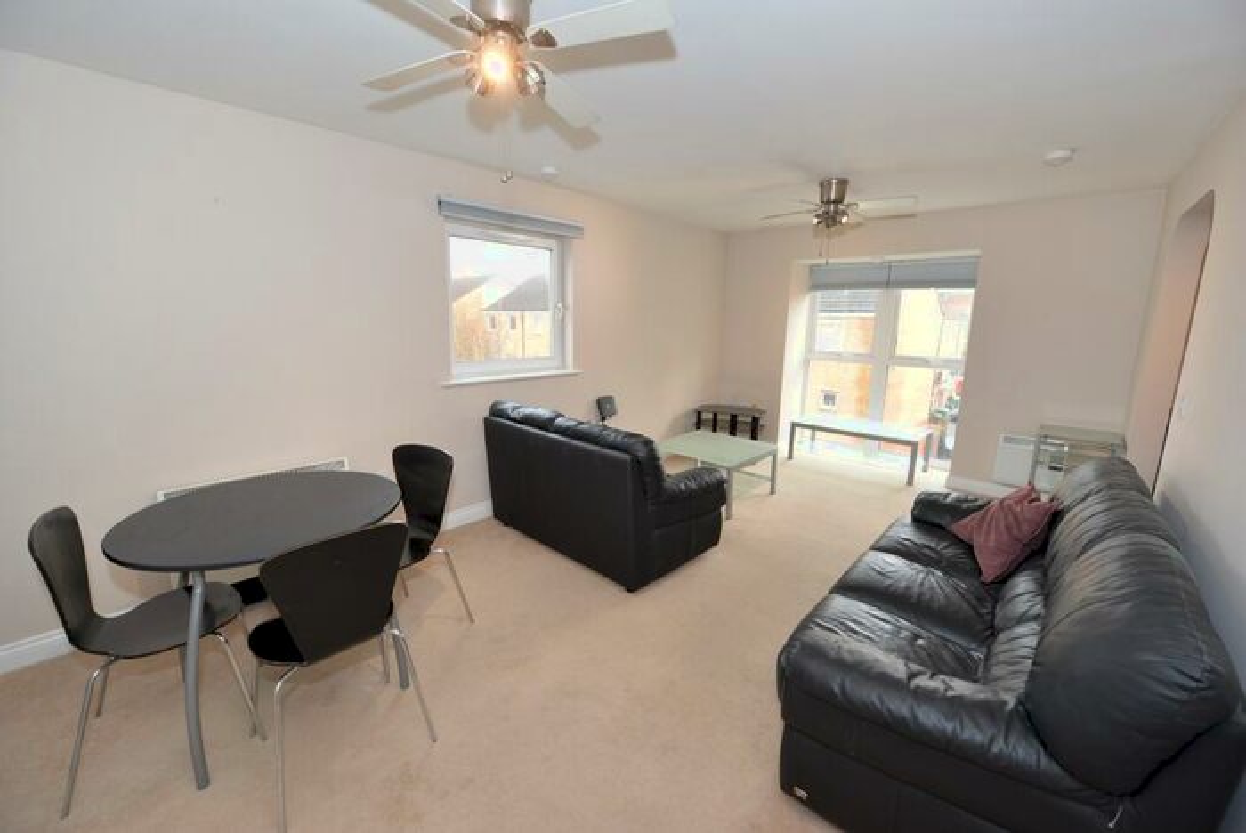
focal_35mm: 14
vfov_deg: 81.3
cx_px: 623
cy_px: 416
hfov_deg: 104.2
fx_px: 485
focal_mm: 14
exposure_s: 1/60
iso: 400
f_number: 4
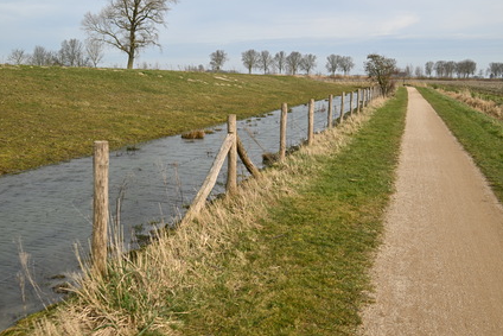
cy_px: 168
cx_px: 242
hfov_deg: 50.7
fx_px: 531
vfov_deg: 35.1
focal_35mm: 38
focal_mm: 35
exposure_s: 1/320
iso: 160
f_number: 8
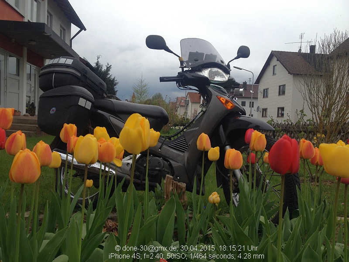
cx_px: 174
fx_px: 353
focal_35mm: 35
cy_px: 131
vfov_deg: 40.7
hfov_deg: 52.6
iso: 50
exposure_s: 1/464
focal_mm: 4.28
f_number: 2.4
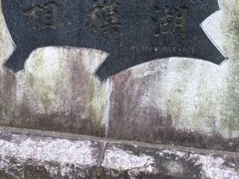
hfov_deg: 33.8
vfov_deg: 25.5
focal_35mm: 57
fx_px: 393
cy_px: 58
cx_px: 117
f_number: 2.2
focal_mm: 4.15
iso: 32
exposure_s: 1/120
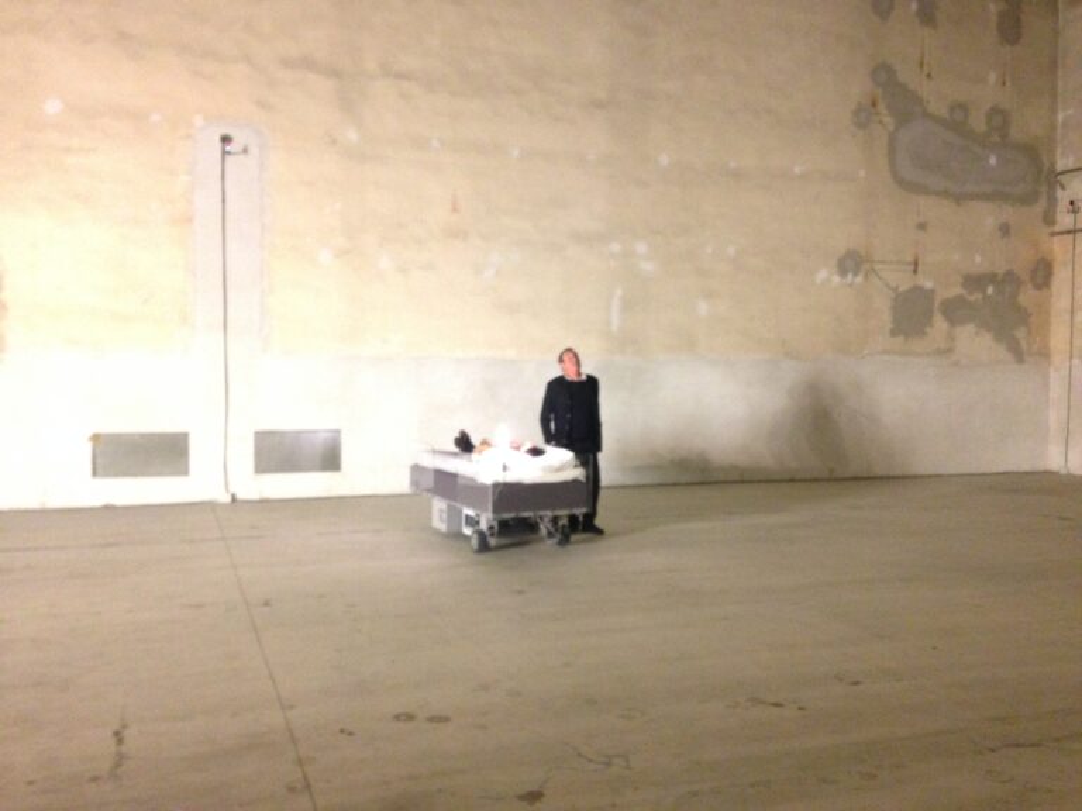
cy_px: 406
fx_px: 1031
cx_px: 541
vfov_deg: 42.9
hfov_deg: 55.4
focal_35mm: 33
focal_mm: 4.12
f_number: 2.4
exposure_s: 1/15
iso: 400
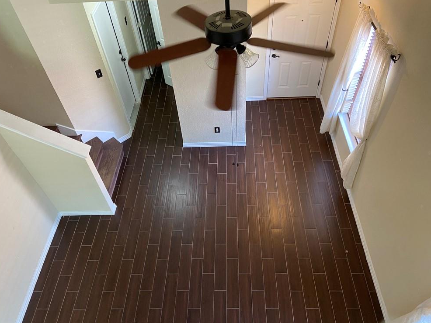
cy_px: 158
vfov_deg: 51.4
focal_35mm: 27
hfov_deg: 65.3
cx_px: 218
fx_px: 336
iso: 250
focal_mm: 4.25
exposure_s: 1/60
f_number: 1.8
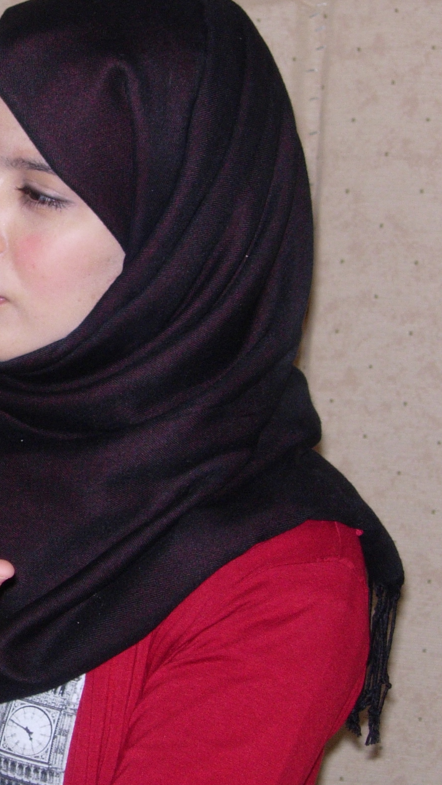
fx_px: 2708
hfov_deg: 9.2
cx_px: -132
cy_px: 363
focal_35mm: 130
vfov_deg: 16.5
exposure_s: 1/64
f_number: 3.7
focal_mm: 14.9
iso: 79
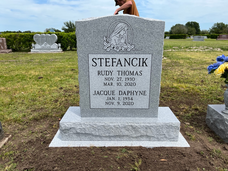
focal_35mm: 26
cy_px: 86
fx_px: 171
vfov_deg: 53.1
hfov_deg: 67.3
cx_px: 114
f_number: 1.6
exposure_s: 1/3521
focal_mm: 5.1
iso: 50
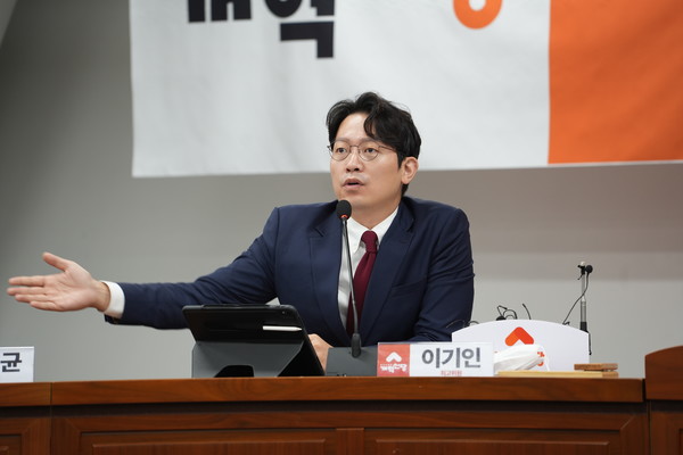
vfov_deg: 6.9
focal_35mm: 200
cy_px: 228
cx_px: 342
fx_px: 3794
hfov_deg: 10.3
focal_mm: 200
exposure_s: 1/40
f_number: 4.5
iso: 640
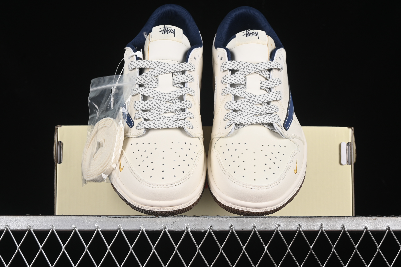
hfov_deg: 27.0
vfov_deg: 18.2
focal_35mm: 75
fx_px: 835
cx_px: 200
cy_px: 134
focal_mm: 50
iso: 160
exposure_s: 1/80
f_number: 8
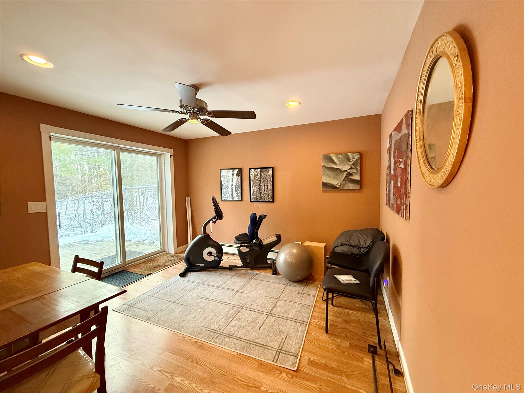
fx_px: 212
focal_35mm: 14
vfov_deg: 85.7
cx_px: 262
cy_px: 196
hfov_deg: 102.1
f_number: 2.2
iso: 500
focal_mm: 2.22
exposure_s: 1/60
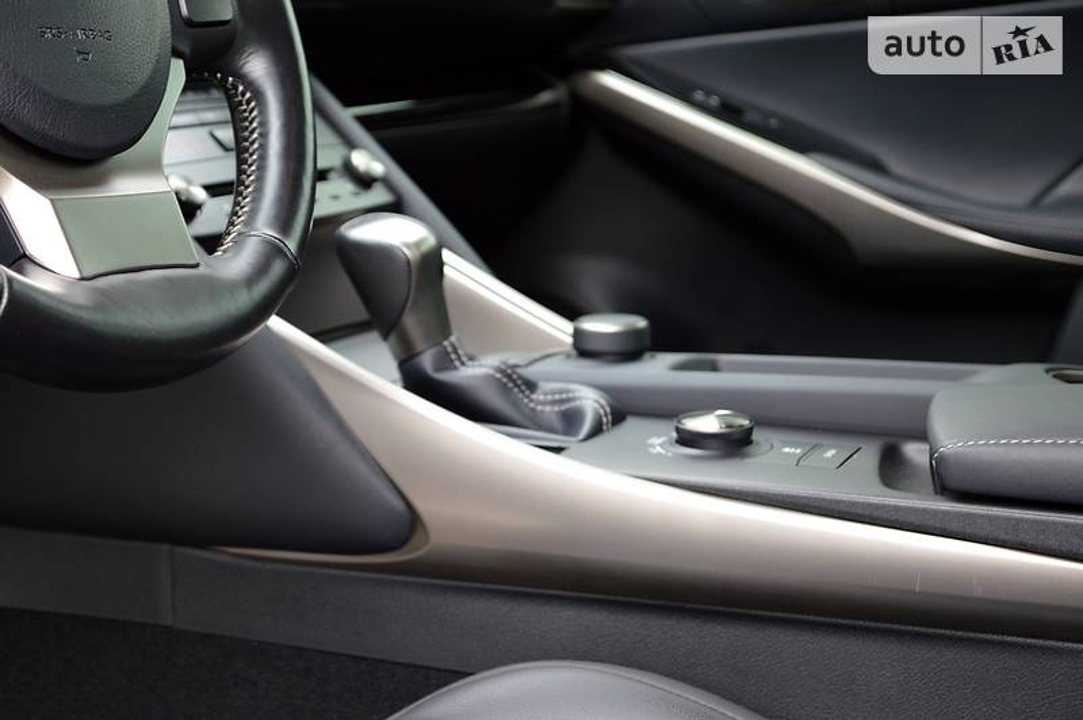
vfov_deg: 18.9
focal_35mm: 72
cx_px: 542
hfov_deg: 28.1
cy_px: 360
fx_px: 2164
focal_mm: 48
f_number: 5.3
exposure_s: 1/100
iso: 400
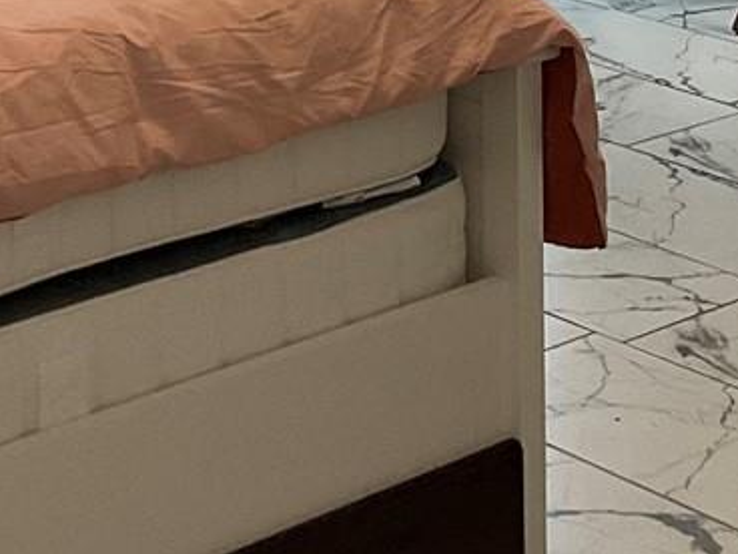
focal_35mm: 126
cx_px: 479
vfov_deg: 11.4
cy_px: -231
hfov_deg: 15.6
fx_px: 2686
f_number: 1.8
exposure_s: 1/60
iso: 100
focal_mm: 3
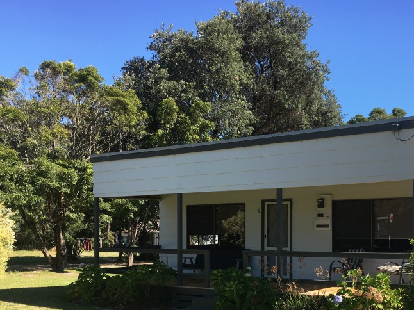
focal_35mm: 46
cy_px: 227
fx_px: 550
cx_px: 281
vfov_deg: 31.0
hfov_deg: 40.7
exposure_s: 1/905
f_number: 2.2
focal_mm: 4.15
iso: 25
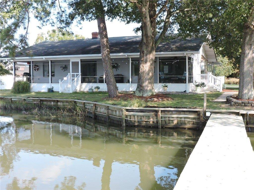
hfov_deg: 43.9
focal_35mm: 43
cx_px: 127
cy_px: 95
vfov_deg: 33.6
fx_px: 316
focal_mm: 7.7
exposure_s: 1/1000
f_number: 3.4
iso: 560
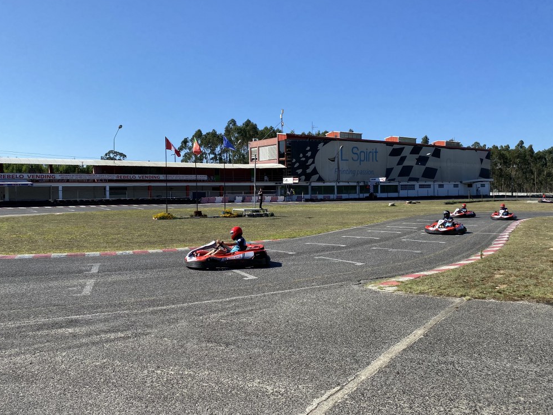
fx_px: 447
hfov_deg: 63.4
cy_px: 197
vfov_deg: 49.7
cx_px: 274
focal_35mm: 28
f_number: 1.8
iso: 32
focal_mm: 4.25
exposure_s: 1/2755
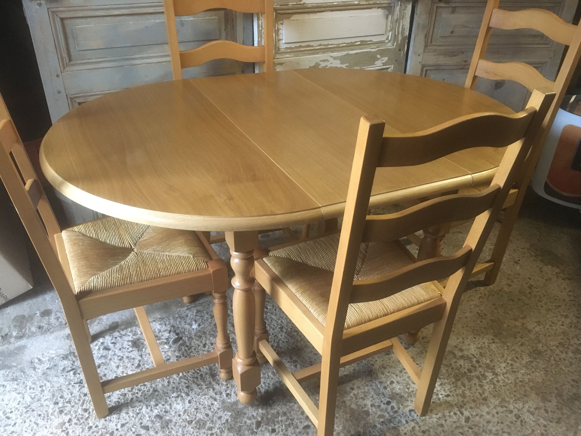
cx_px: 290
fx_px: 487
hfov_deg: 61.7
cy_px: 218
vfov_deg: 48.2
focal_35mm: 29
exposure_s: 1/17
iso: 250
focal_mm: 4.15
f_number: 2.2
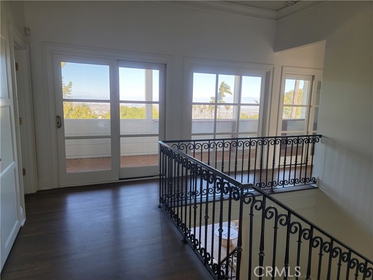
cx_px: 186
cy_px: 140
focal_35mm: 24
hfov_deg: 71.6
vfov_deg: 56.8
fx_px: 259
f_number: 1.8
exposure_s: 1/119
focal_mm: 6.7
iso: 50
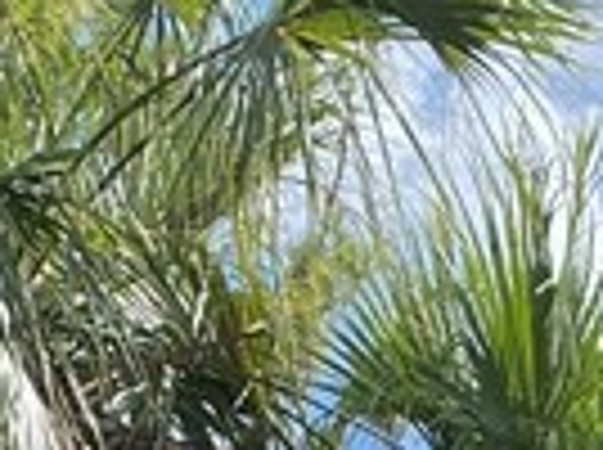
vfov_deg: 6.4
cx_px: 648
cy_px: 1598
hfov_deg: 9.9
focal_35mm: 199
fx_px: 3460
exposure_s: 1/1124
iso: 32
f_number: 1.8
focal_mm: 4.25
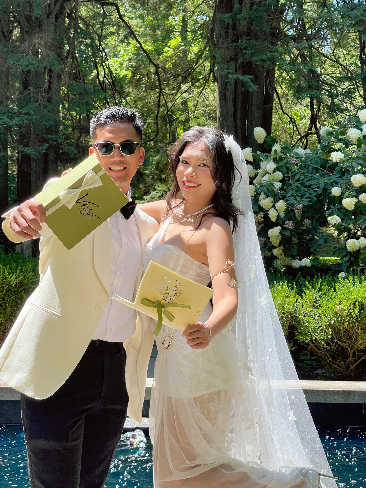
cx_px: 183
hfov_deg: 22.9
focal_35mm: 64
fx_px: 902
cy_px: 244
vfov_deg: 30.3
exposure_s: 1/234
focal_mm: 7.5
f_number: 2.2
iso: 20
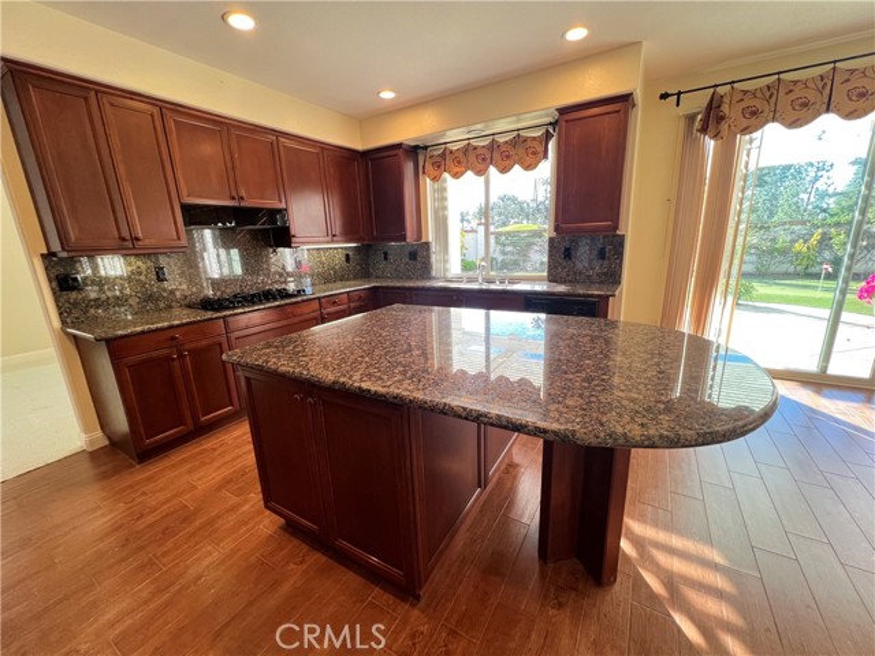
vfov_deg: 89.9
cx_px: 438
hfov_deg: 106.2
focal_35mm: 13
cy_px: 328
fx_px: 329
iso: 200
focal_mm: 1.57
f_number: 1.8
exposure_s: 1/120
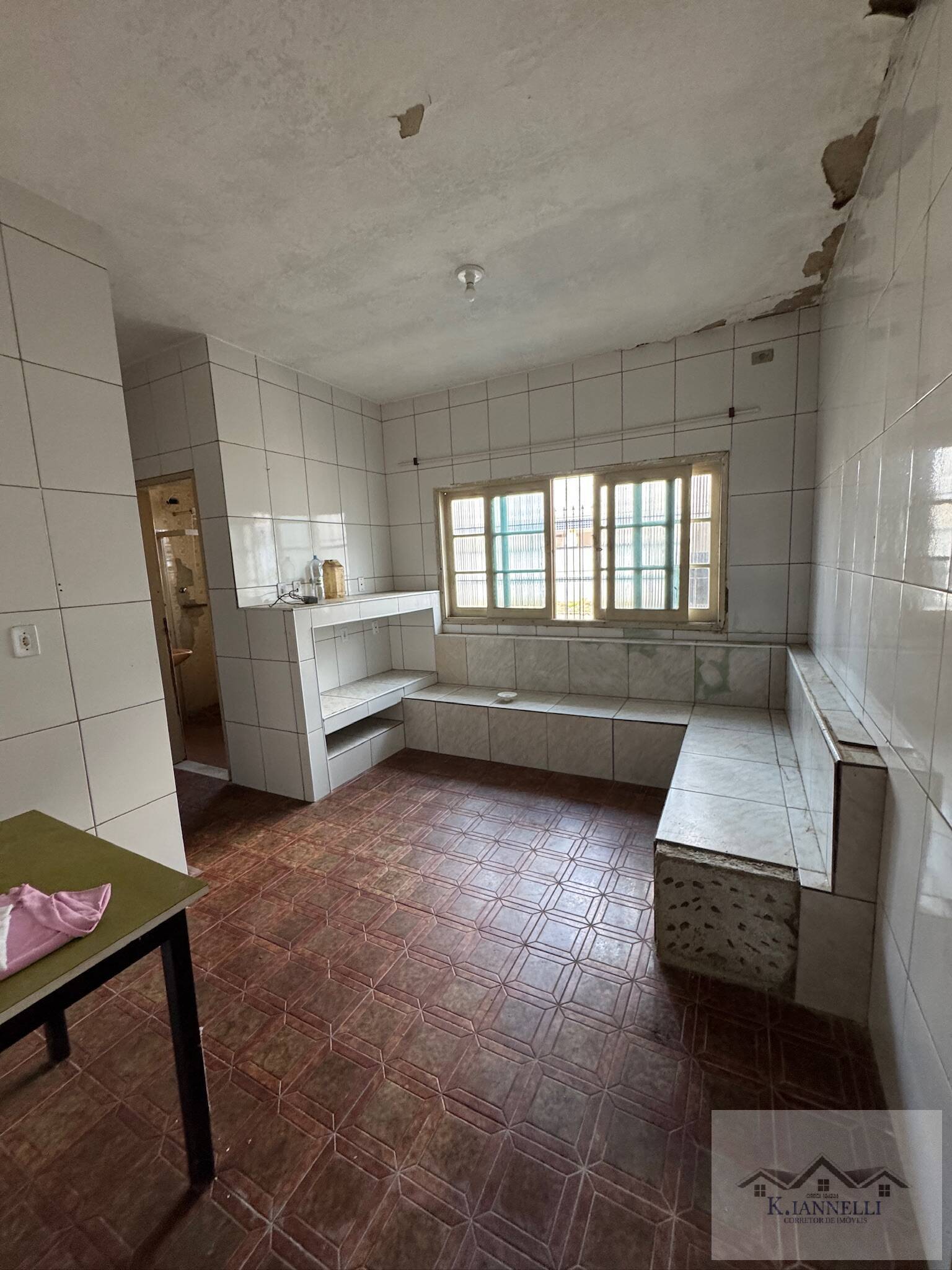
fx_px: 513
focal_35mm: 14
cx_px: 476
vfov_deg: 102.1
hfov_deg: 85.7
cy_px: 635
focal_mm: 2.22
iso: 320
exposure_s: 1/99
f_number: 2.2
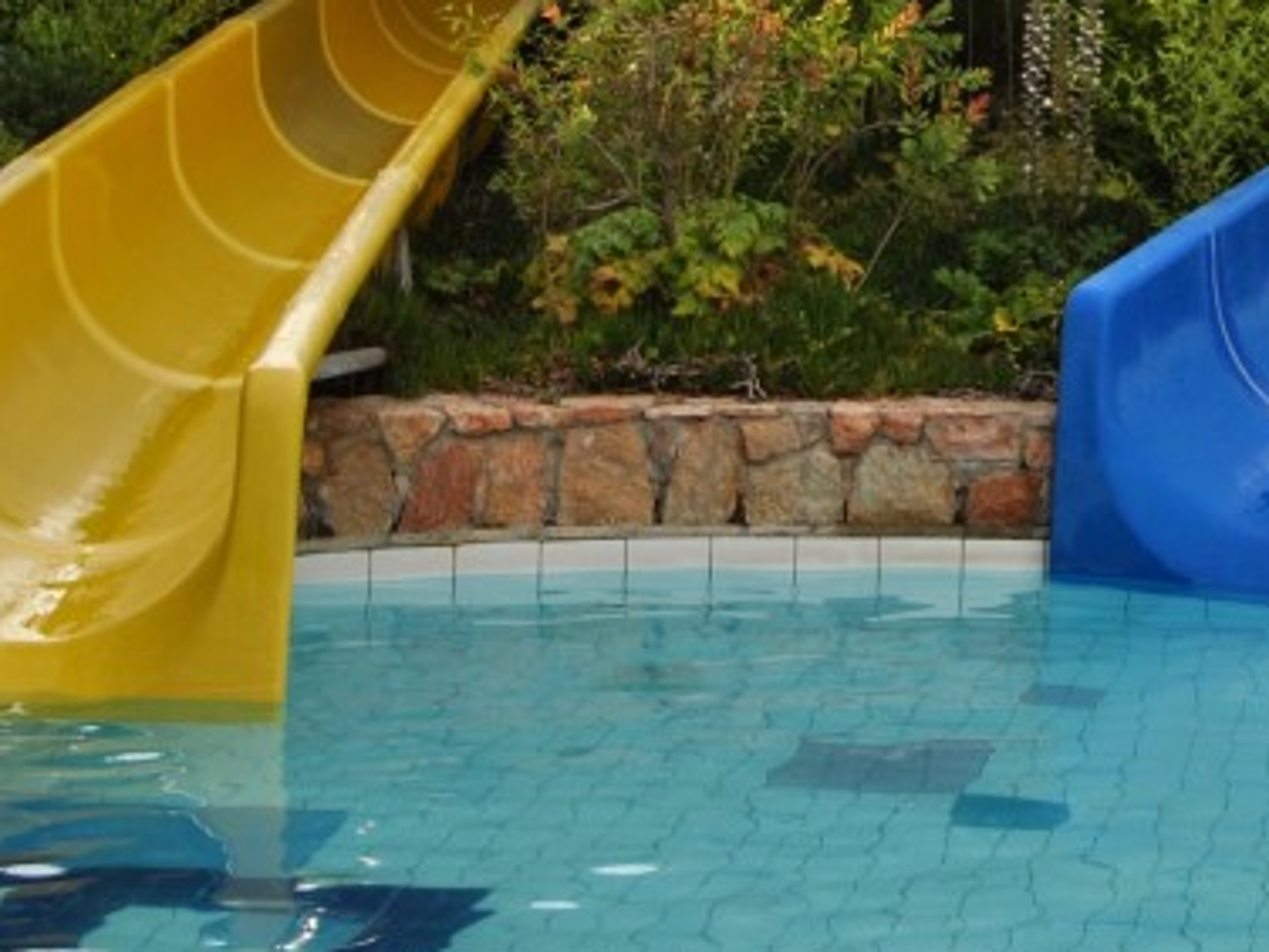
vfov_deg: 15.8
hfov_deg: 20.5
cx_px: 1257
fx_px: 3390
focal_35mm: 92
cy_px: 108
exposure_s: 1/200
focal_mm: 21
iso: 100
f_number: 9
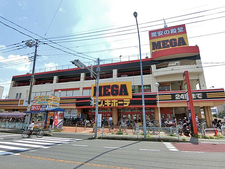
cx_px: 112
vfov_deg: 68.7
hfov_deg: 84.7
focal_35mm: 19
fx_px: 123
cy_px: 84
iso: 80
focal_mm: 4.06
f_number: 2.7
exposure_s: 1/1250
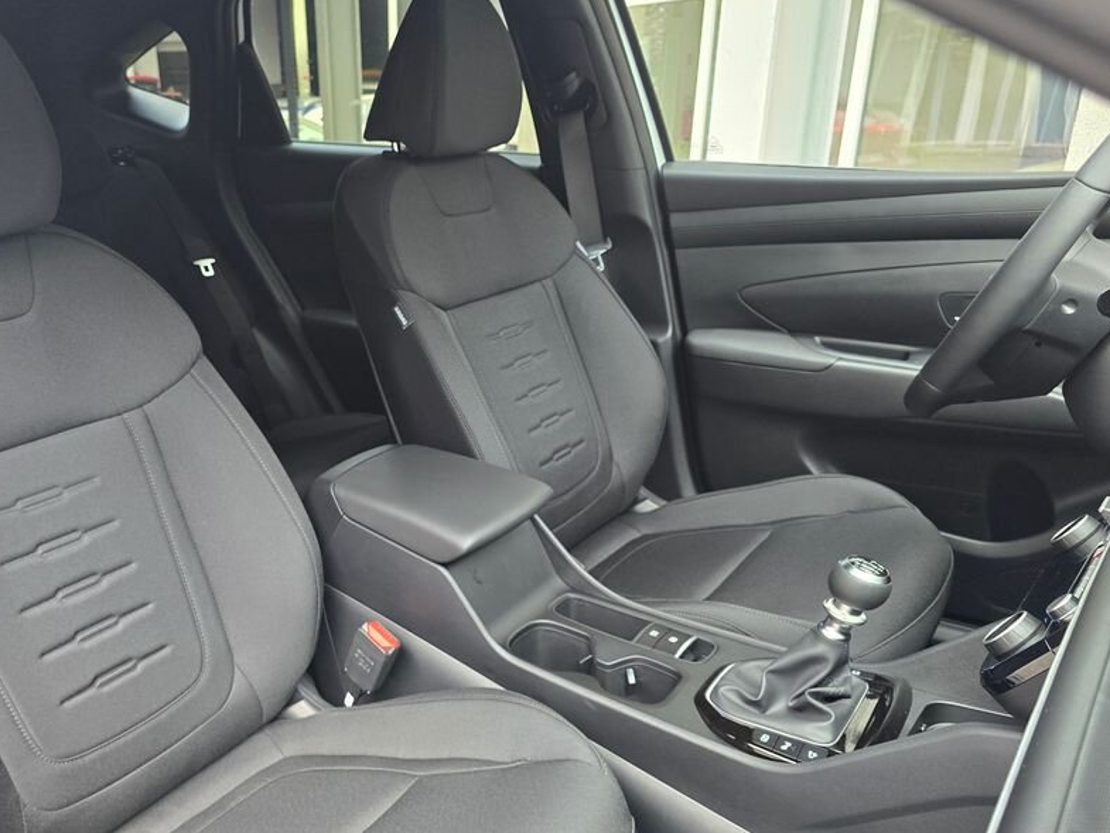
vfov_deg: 46.4
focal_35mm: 30
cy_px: 518
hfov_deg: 58.9
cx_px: 395
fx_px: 962
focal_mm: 6.3
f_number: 1.7
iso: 200
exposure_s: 1/180
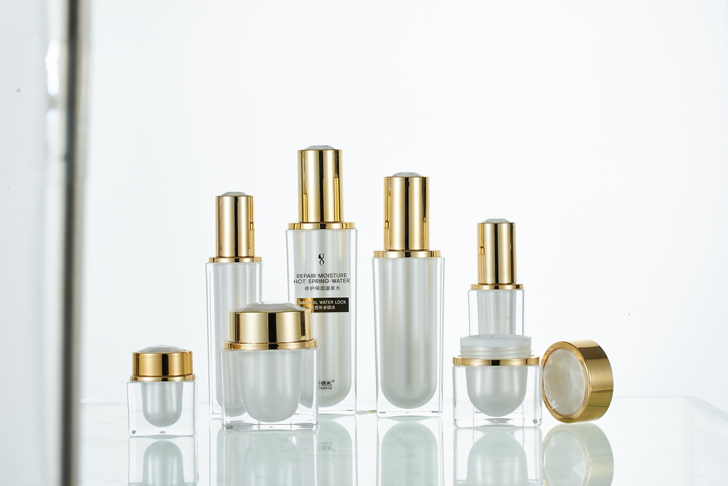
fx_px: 2124
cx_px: 364
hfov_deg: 19.4
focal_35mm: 105
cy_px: 243
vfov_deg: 13.1
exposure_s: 1/100
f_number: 16
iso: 100
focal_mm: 105
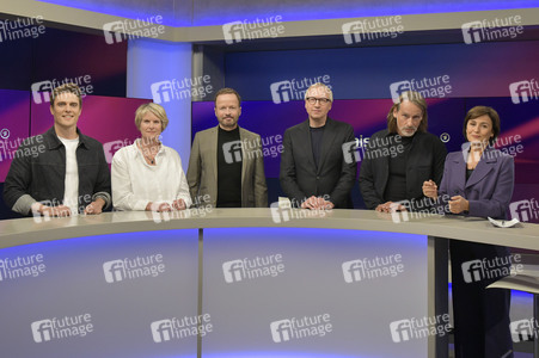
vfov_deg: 41.1
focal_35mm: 32
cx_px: 270
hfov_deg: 58.8
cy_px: 179
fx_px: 479
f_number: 5.6
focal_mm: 32
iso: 1600
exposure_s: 1/200
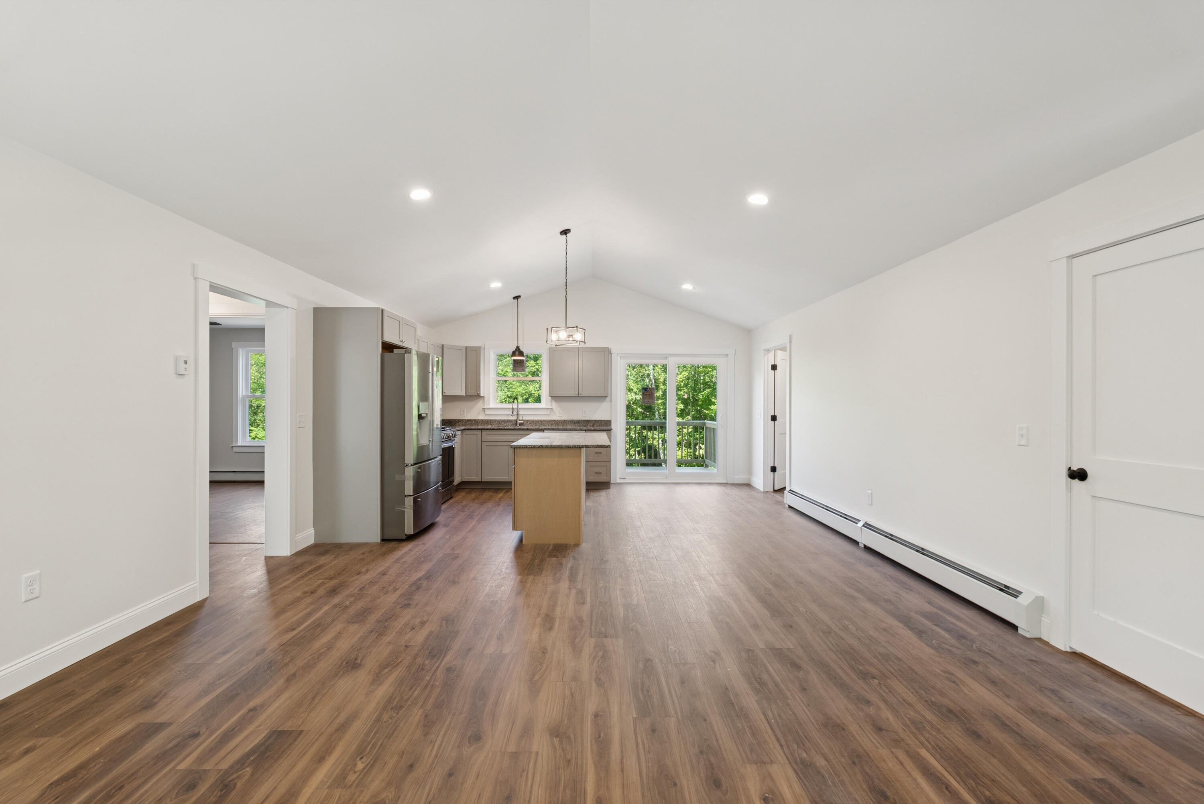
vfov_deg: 73.8
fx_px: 535
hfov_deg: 96.7
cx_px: 602
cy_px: 402
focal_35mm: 16
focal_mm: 16
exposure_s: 1/13
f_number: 7.1
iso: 320
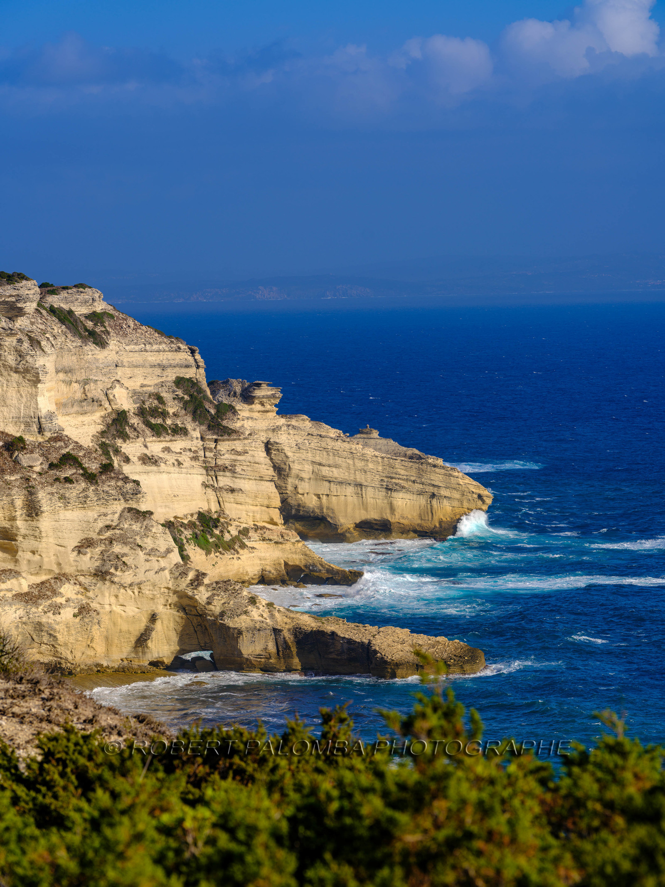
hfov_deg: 12.5
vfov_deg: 16.5
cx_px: 332
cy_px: 444
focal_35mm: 119
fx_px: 3048
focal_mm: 150.5
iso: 100
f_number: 11
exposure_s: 1/200
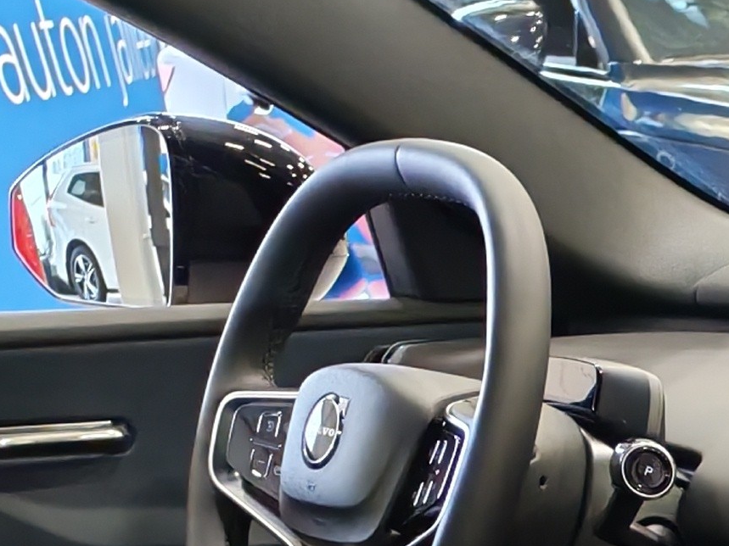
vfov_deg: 9.4
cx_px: 1492
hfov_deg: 12.1
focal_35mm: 143
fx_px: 3011
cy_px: 1227
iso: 667
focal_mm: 6.12
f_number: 1.9
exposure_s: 1/100
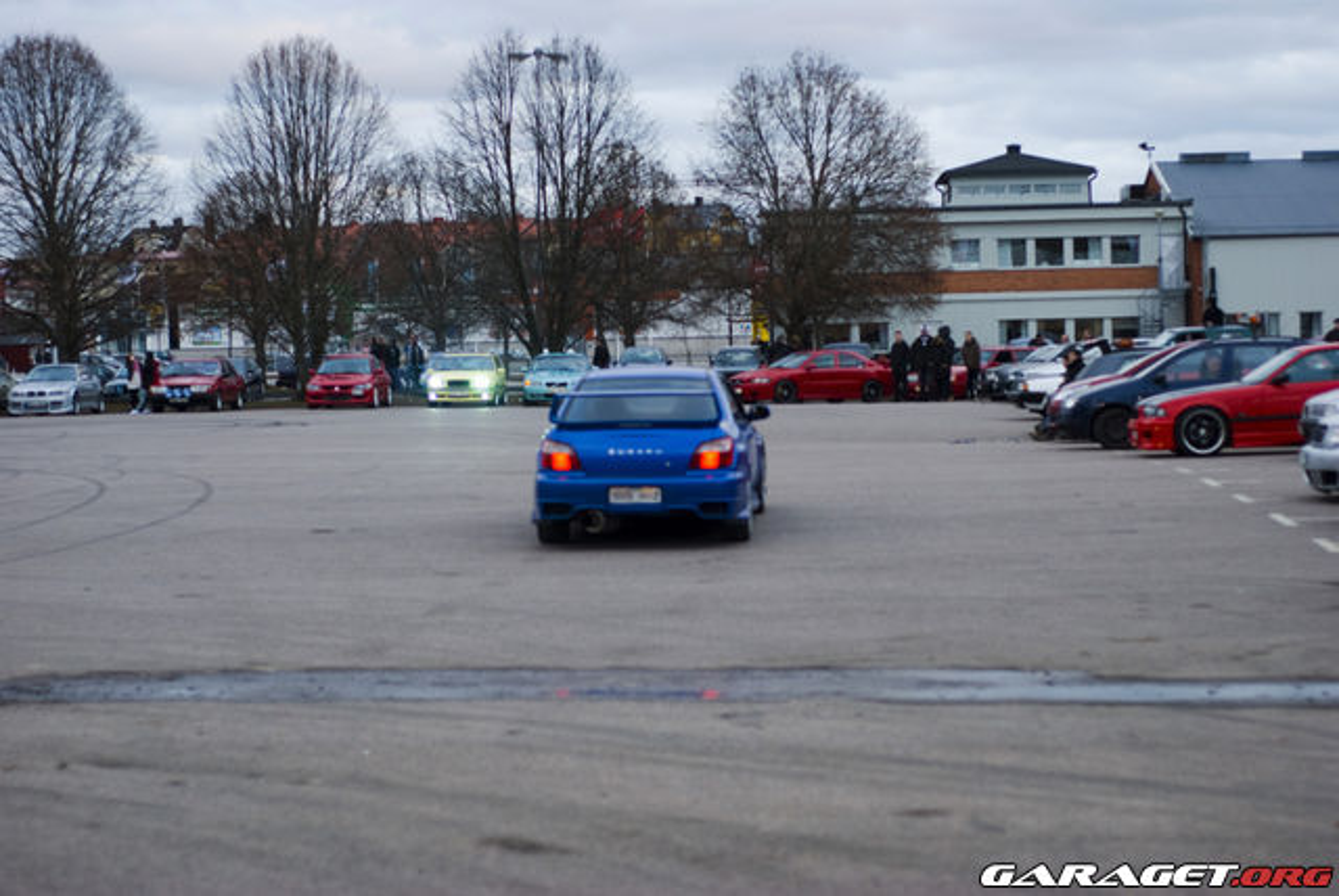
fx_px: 2792
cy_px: 448
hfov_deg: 27.0
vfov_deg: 18.2
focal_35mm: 75
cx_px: 670
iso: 200
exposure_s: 1/125
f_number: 2.5
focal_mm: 50
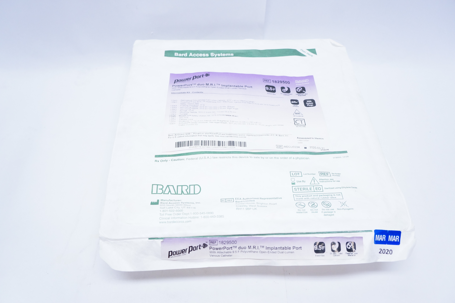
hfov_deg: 62.0
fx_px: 379
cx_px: 228
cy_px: 152
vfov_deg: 43.5
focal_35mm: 30
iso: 1600
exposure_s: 1/160
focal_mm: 20
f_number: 5
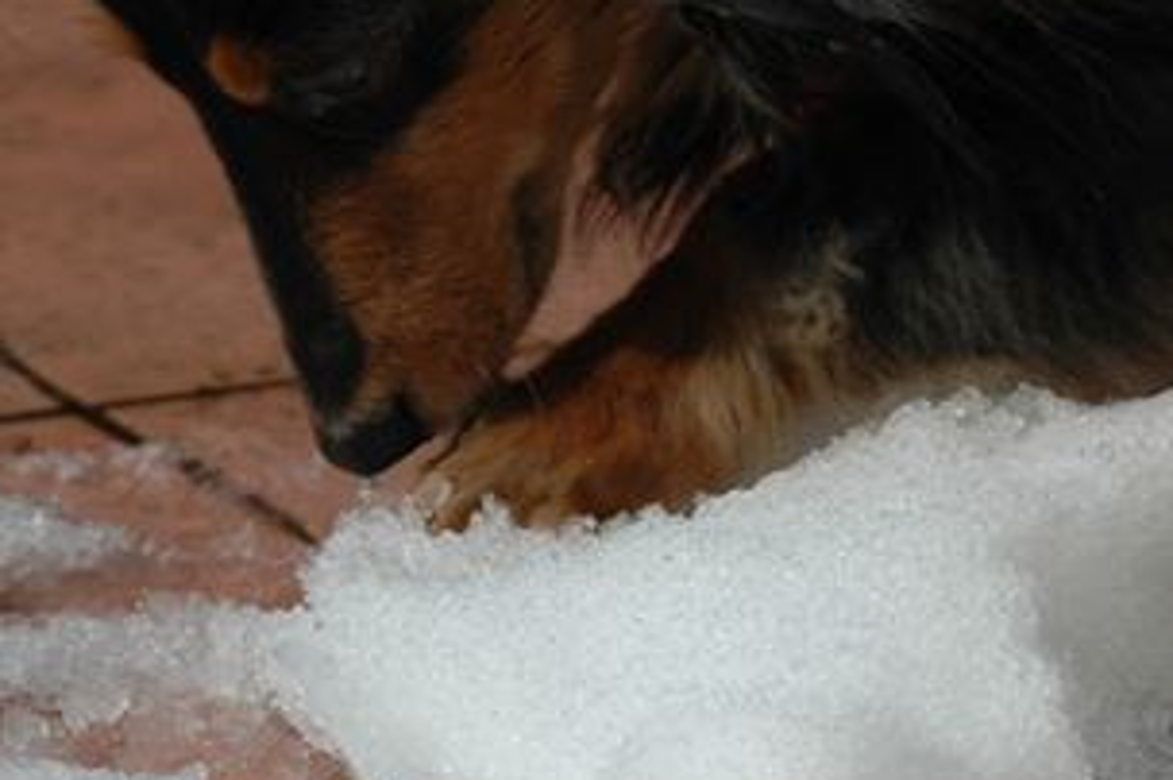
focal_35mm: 379
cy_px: 421
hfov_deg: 5.4
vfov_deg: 3.6
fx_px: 12336
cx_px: 741
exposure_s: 1/800
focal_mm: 120
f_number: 7.1
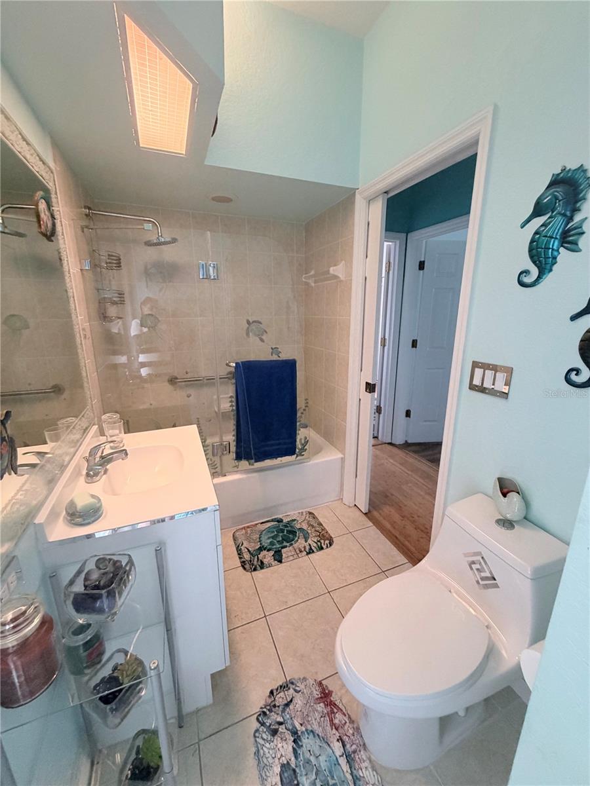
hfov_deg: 85.7
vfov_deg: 102.1
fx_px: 318
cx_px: 295
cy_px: 393
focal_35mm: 14
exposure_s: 1/60
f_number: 2.2
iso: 400
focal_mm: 2.22
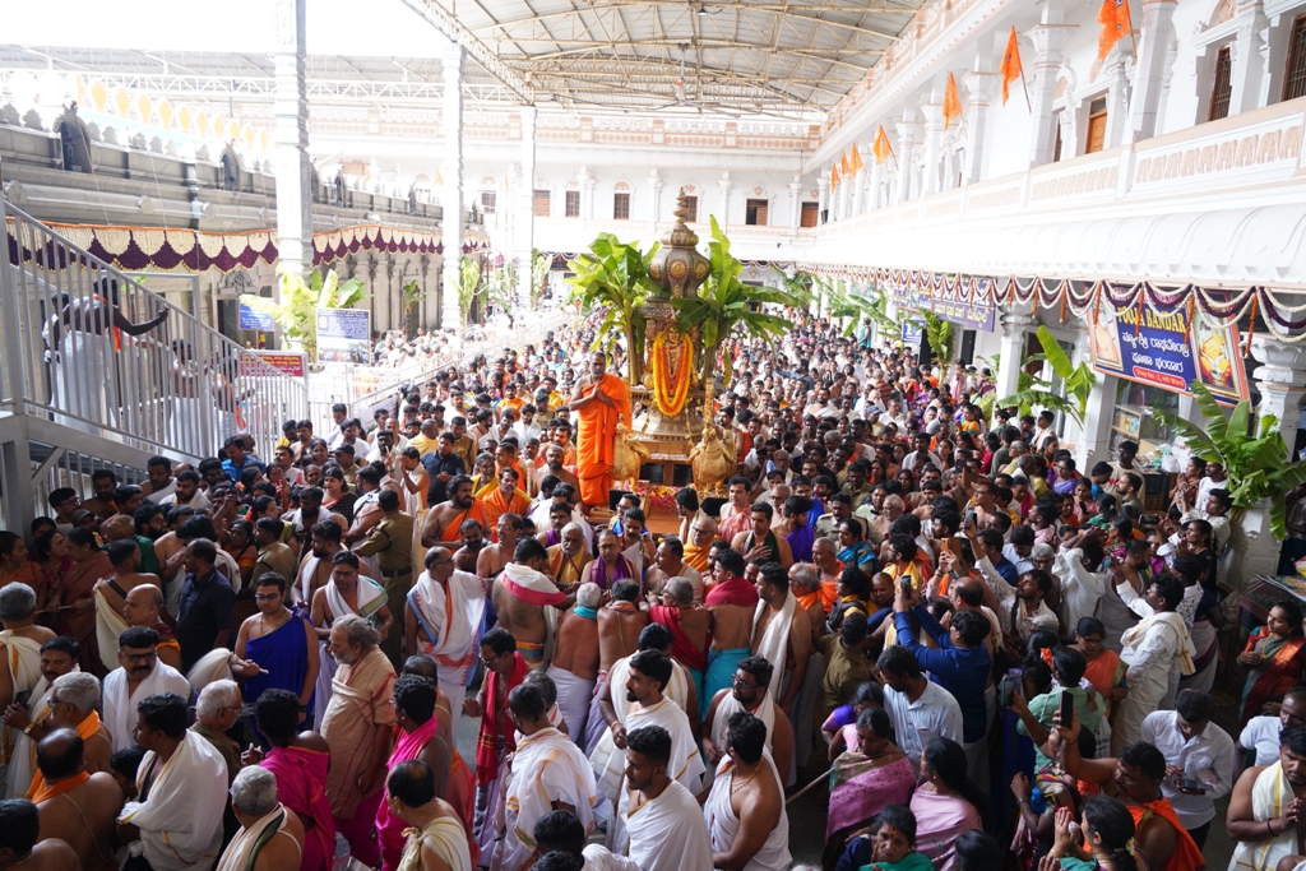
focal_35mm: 24
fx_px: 871
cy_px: 436
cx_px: 653
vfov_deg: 53.1
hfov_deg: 73.7
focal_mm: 24
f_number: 5
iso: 1250
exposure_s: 1/200
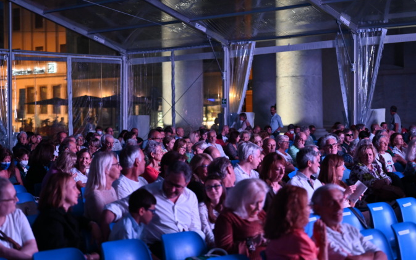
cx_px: 210
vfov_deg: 18.1
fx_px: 816
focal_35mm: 72
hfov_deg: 28.6
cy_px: 123
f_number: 2.8
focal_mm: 70
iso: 2800
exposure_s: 1/125
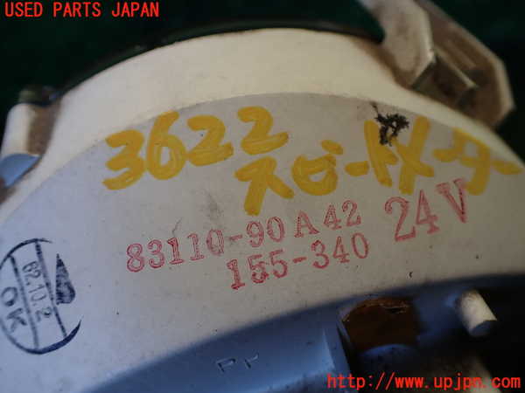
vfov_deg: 46.8
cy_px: 196
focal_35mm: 30
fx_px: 455
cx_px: 262
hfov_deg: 60.0
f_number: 2.3
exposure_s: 1/125
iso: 100
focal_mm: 5.4
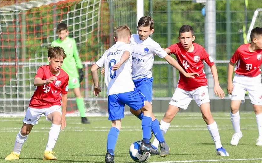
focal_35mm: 473
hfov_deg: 4.4
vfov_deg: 2.8
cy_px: 72
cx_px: 146
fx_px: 3376
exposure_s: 1/1250
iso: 100
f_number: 3.2
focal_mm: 200
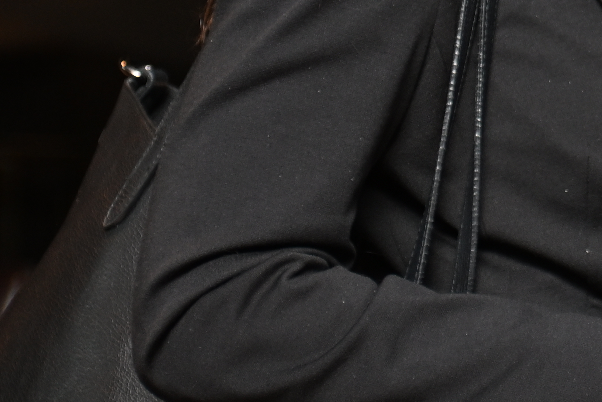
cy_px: -126
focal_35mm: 248
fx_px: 4147
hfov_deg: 8.2
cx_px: 857
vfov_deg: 5.5
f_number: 2.8
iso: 500
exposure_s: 1/60
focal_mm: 52
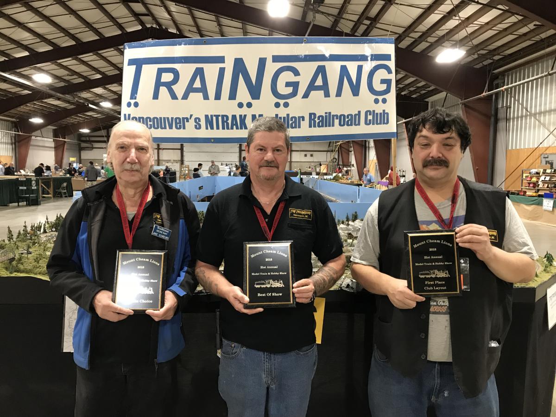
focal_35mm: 28
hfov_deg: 63.4
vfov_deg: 49.7
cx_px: 278
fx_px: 450
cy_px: 208
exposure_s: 1/15
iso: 64
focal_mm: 3.99
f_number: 1.8
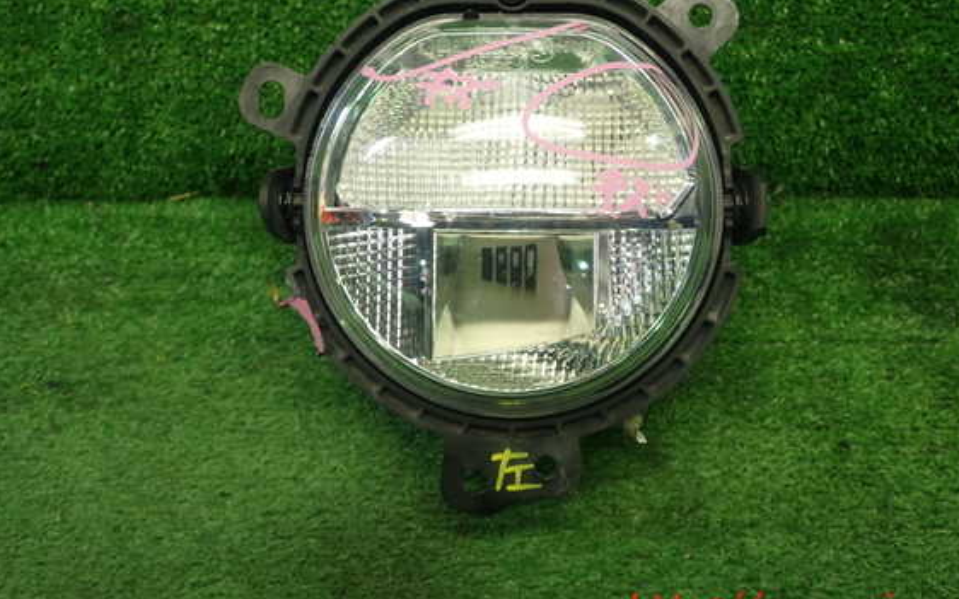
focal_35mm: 43
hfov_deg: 46.2
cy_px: 247
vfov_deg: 29.8
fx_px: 1124
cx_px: 505
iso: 200
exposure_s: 1/60
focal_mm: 6.83
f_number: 2.7
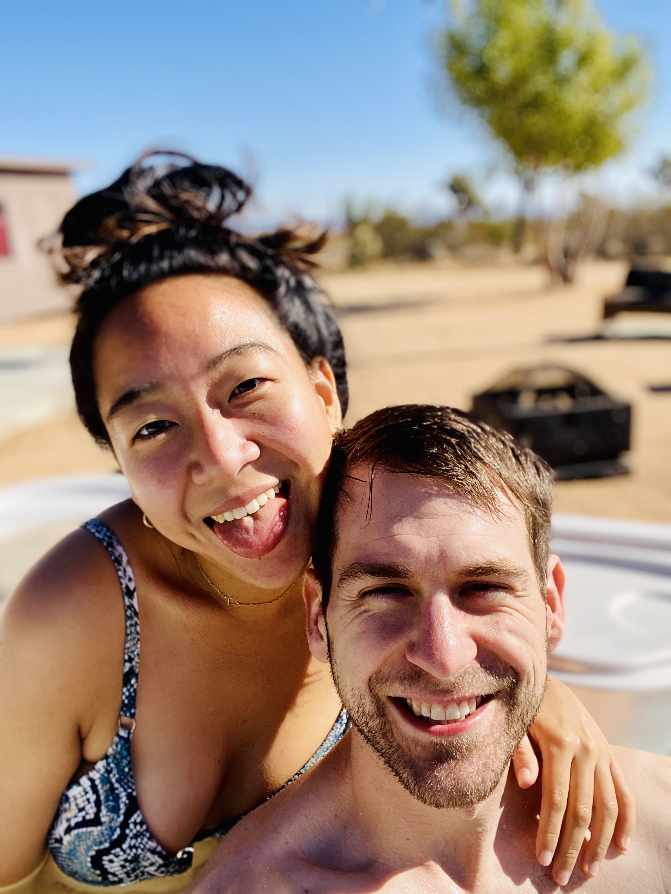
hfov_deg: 46.8
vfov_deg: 60.0
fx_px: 775
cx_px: 336
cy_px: 447
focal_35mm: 30
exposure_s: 1/1038
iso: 25
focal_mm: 2.71
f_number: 2.2
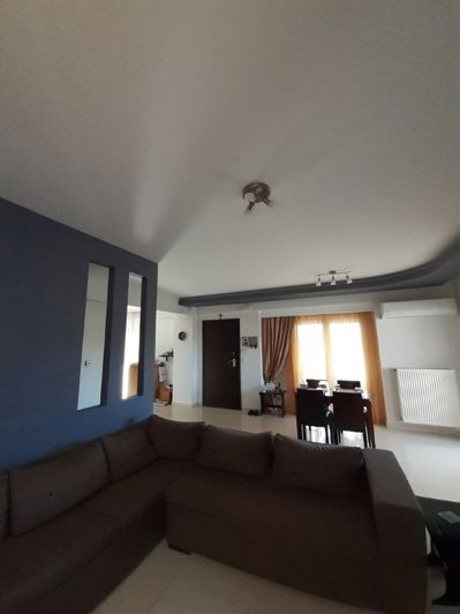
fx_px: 230
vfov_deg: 106.2
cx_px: 230
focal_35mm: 13
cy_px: 307
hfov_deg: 89.9
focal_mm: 1.13
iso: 200
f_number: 2.2
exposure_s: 1/33
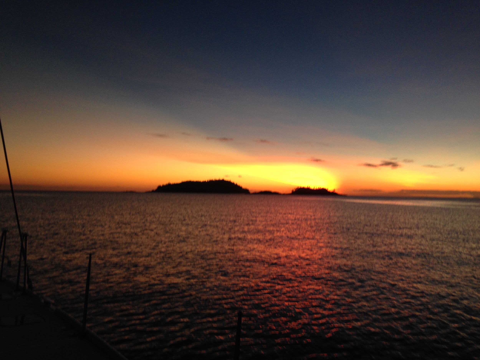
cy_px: 180
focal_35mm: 33
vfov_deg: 42.9
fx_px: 458
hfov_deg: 55.4
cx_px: 240
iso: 80
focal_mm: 4.12
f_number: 2.4
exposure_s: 1/20
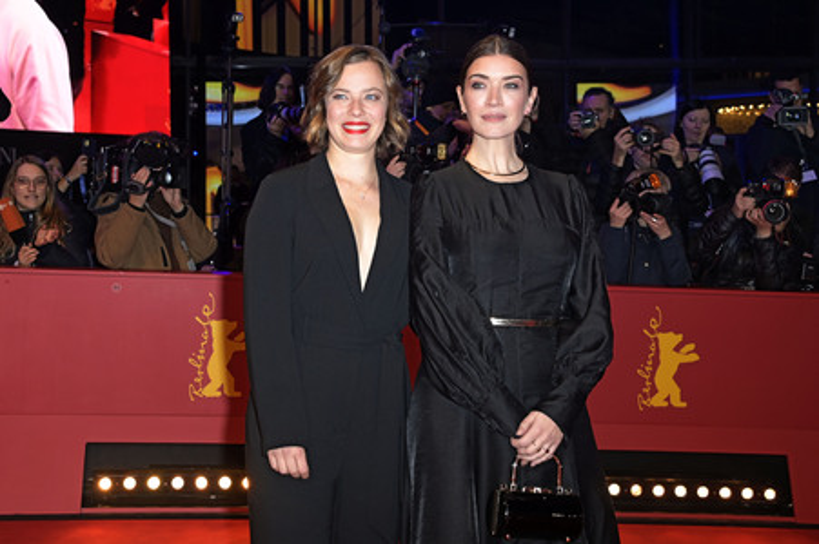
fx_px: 1091
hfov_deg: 41.1
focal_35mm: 48
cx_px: 410
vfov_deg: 28.0
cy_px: 272
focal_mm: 48
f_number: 5.6
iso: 1000
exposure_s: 1/200
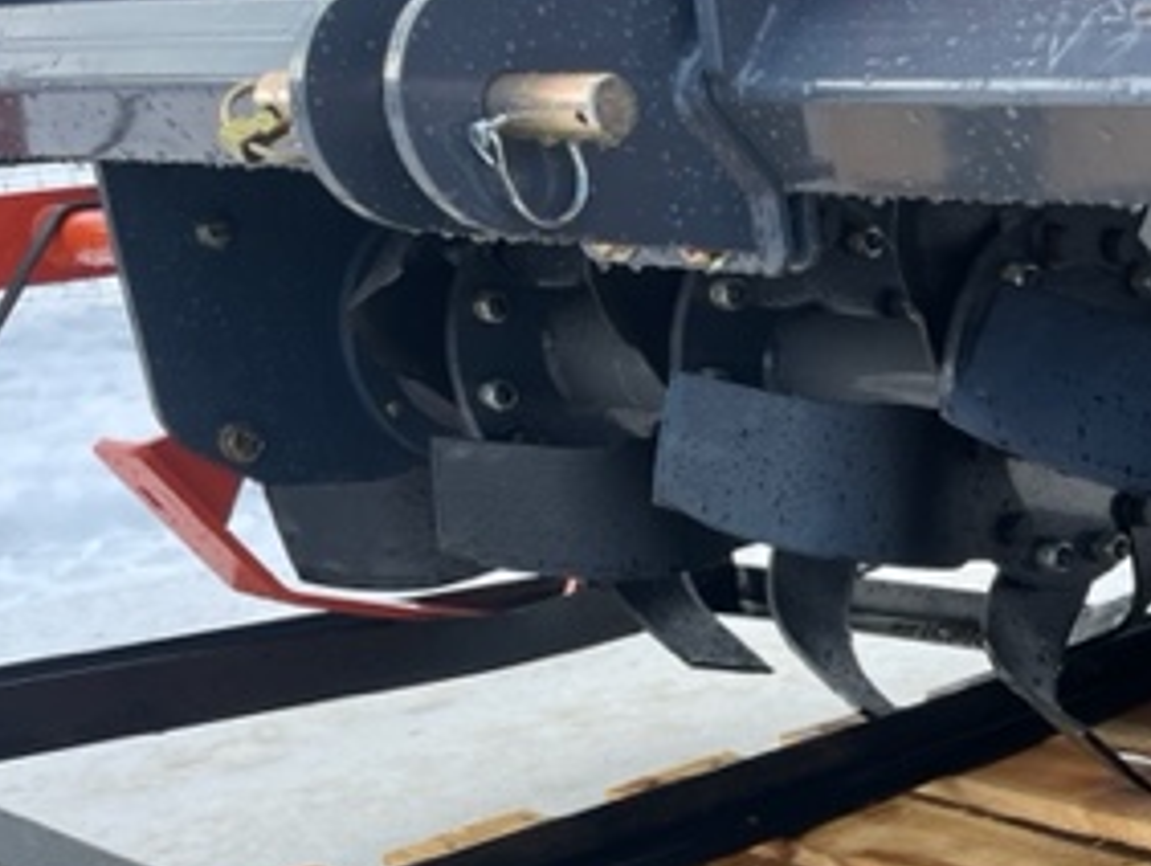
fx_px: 1963
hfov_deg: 30.1
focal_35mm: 59
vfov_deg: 23.5
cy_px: 919
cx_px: 1192
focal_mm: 4.2
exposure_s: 1/651
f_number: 1.6
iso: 32
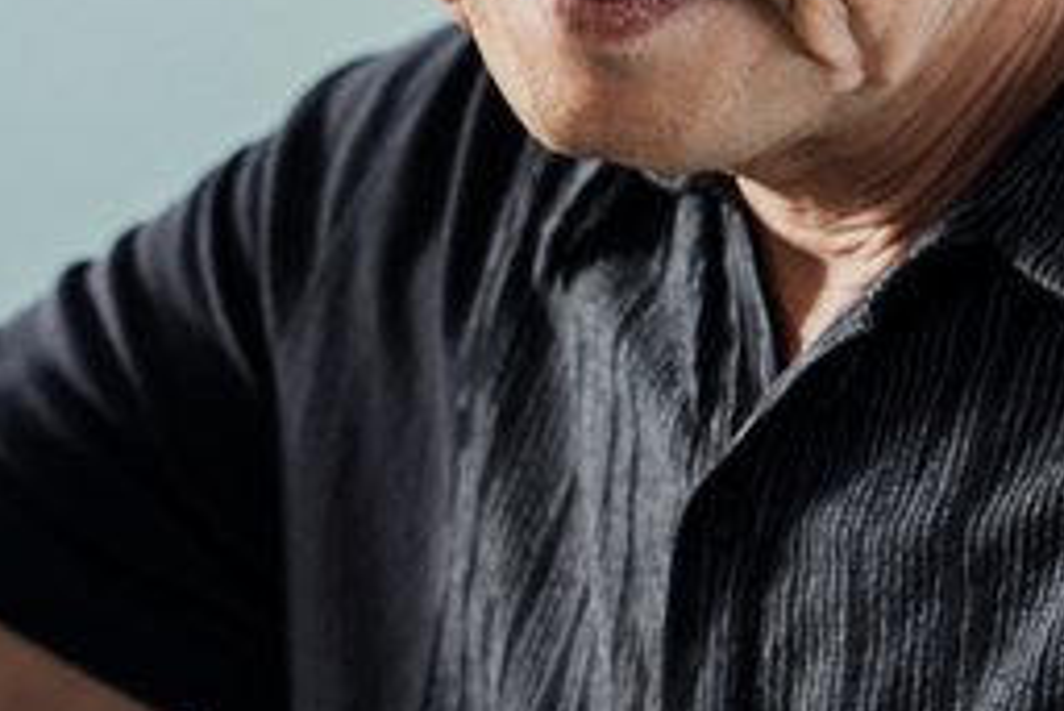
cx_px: 653
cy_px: 1064
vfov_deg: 3.3
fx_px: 12183
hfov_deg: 5.0
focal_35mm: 412
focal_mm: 59
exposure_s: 1/125
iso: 200
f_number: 2.8
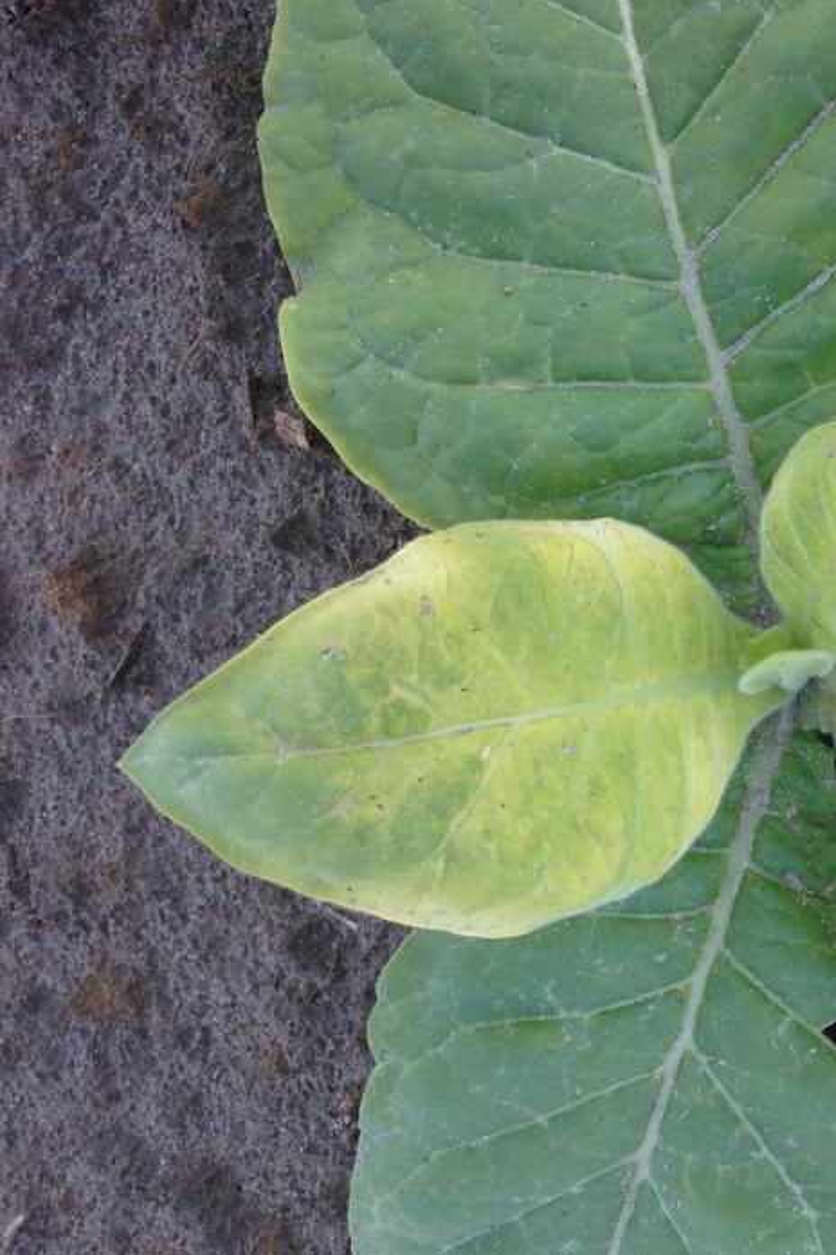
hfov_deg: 27.7
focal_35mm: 46
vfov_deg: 42.7
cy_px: 628
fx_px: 1602
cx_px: 812
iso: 50
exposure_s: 1/387
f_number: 2.4
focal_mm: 4.12
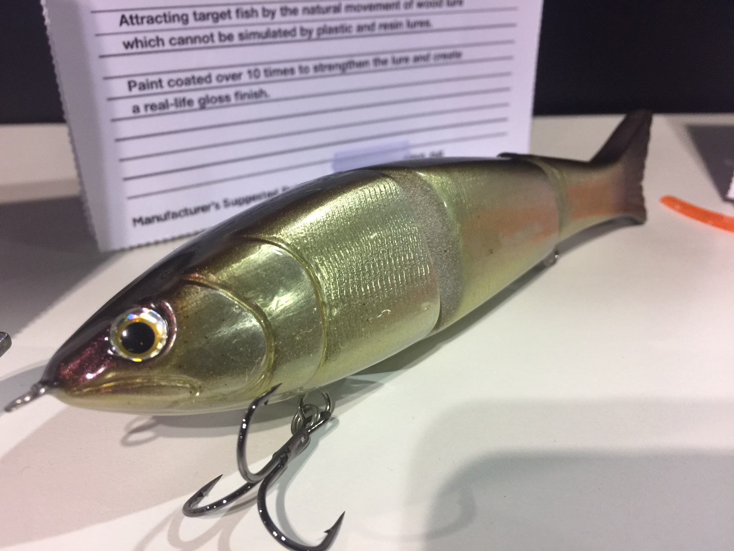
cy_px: 276
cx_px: 367
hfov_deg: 61.7
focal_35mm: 29
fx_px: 615
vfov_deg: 48.2
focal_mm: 4.15
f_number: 2.2
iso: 80
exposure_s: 1/15
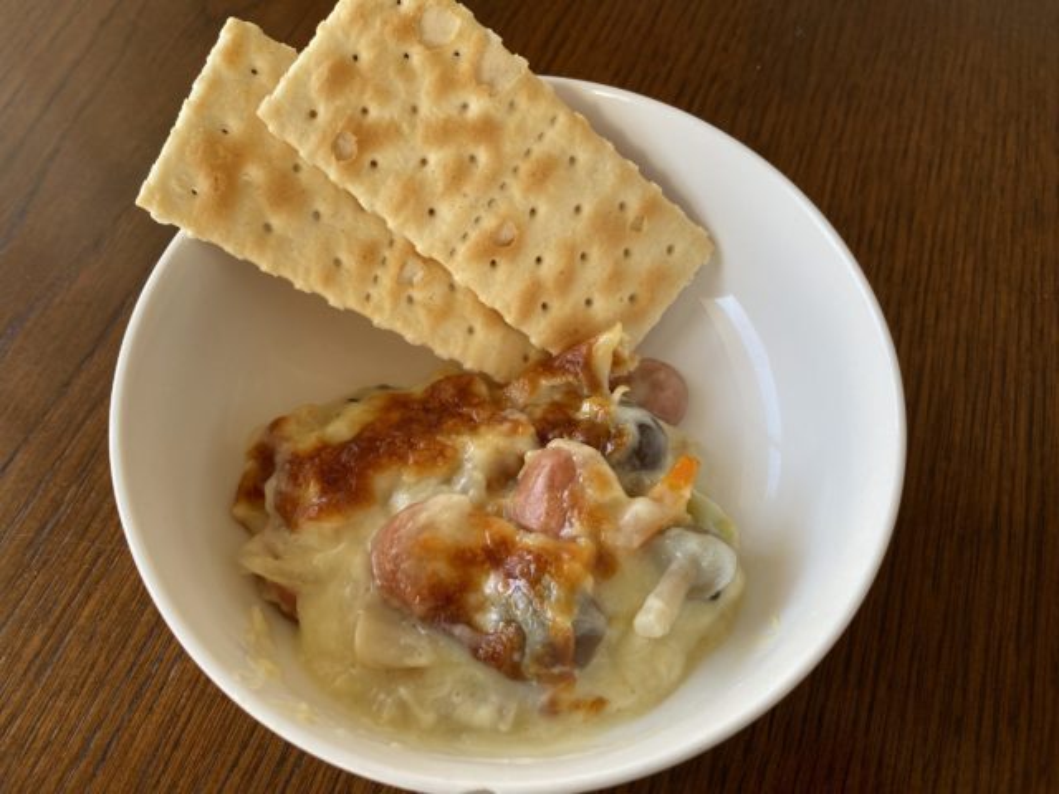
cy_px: 397
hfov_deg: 67.3
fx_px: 795
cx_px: 530
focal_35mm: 26
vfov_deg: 53.1
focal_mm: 4.25
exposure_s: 1/122
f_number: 1.8
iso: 64
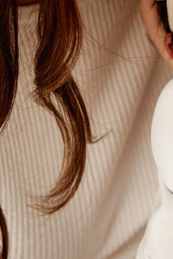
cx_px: 180
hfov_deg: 7.8
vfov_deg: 11.3
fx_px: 1261
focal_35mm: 175
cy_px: -135
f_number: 3.5
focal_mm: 50
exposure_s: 1/160
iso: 200
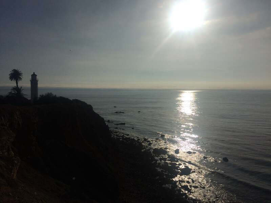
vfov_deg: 48.2
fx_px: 227
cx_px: 136
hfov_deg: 61.7
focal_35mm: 29
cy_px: 102
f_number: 2.2
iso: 40
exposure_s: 1/41667
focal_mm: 4.15
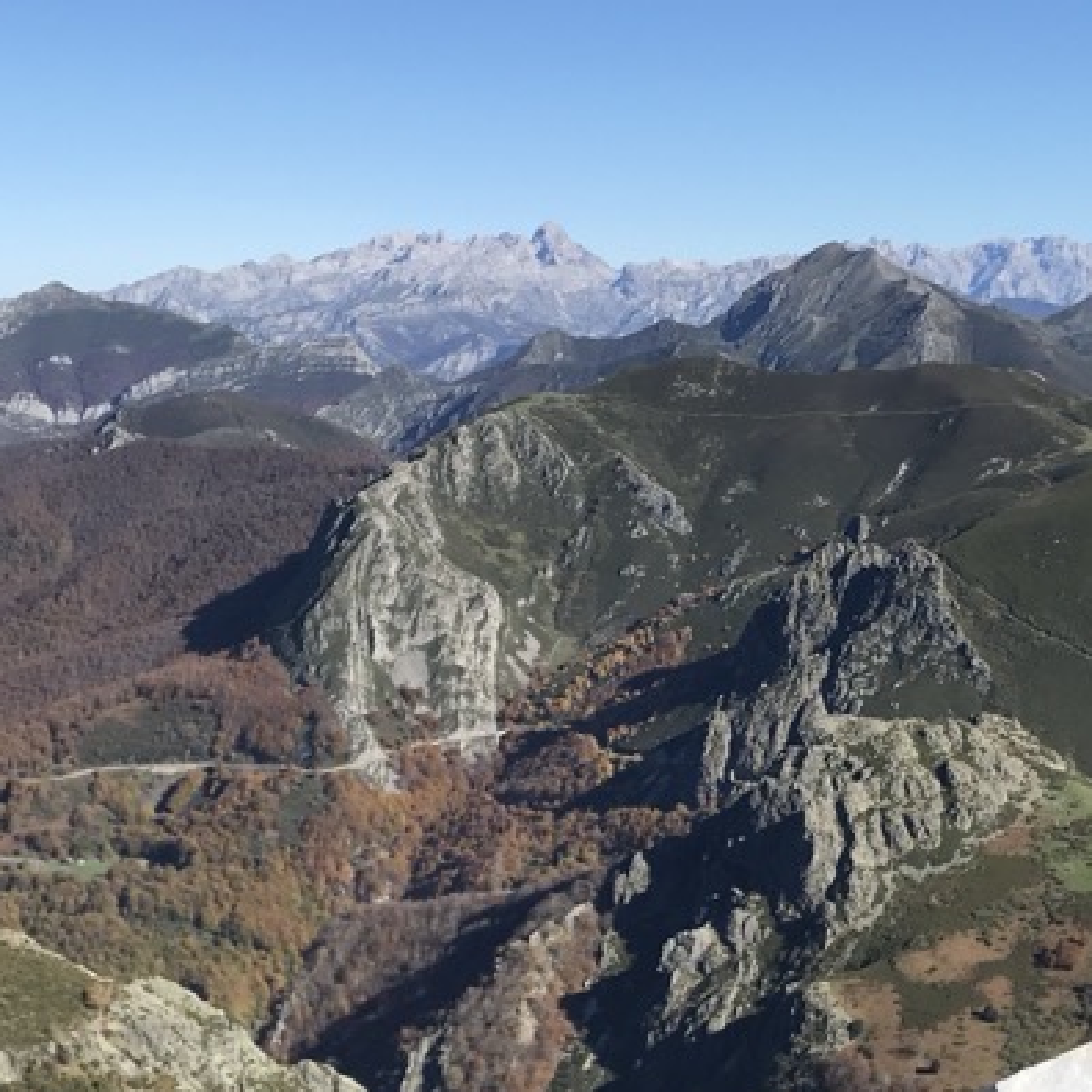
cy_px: 684
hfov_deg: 26.8
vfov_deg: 26.8
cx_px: 659
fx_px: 2284
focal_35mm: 64
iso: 20
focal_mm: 3.99
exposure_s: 1/2398
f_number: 1.8
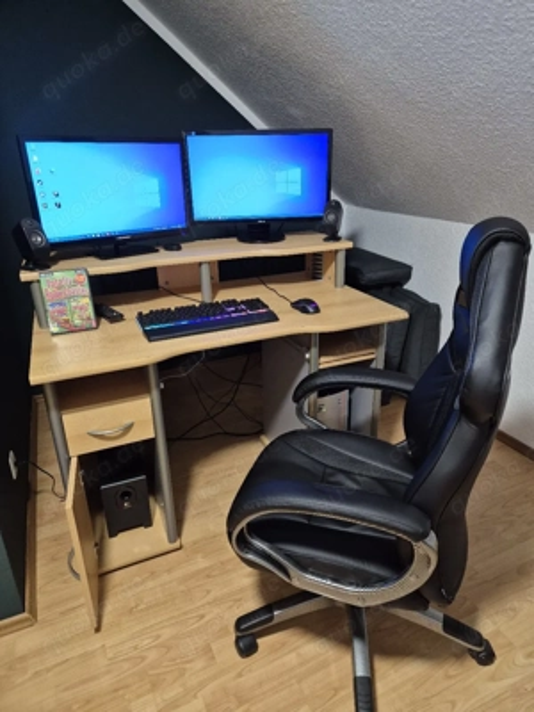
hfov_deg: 58.9
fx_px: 473
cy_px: 356
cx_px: 267
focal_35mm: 23
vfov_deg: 73.9
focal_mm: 5.4
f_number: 1.8
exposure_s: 1/60.2
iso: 250
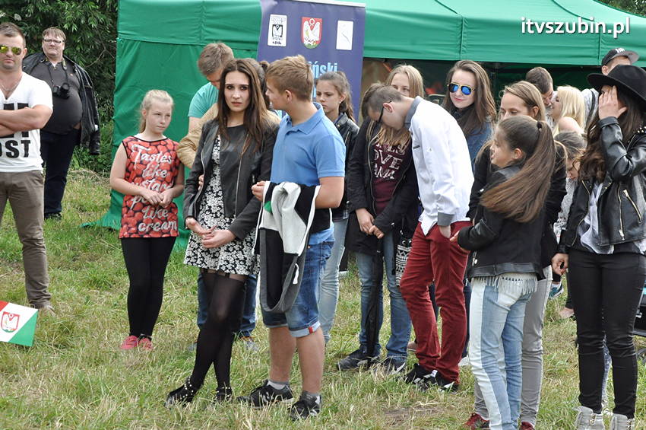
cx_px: 323
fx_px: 1345
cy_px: 215
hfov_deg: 27.0
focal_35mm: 75
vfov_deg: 18.1
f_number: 13
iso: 1250
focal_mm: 50
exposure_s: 1/160
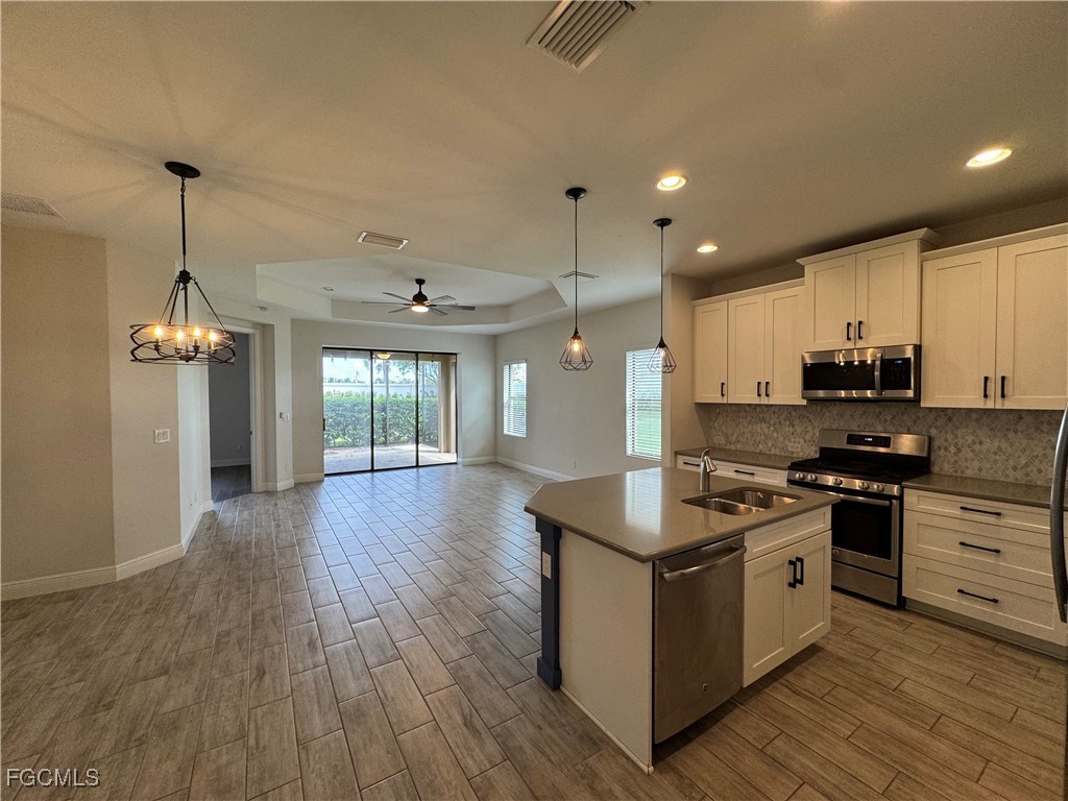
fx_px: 432
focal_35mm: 14
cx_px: 534
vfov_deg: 85.7
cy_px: 400
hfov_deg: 102.1
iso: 125
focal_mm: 2.22
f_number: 2.2
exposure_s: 1/120
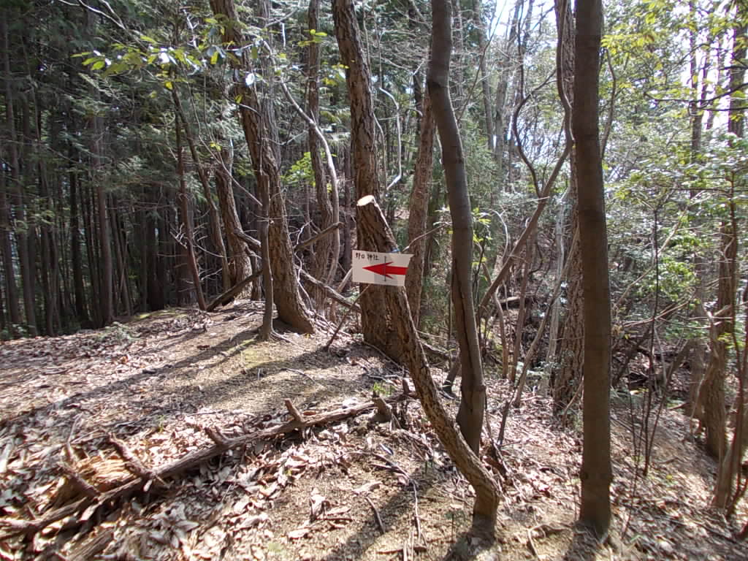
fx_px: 605
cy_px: 280
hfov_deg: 63.4
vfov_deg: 49.7
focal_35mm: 28
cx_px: 374
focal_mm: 4
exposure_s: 1/250
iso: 100
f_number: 2.7
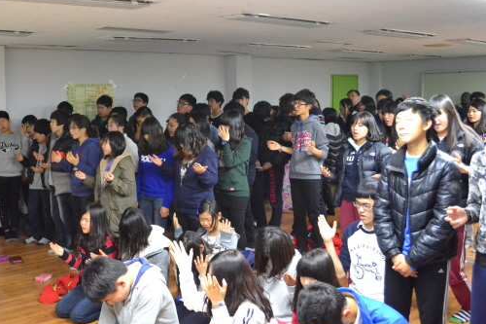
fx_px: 540
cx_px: 148
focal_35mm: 40
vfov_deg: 33.2
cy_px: 121
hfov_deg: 47.4
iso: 3200
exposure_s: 1/30
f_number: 3.5
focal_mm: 18
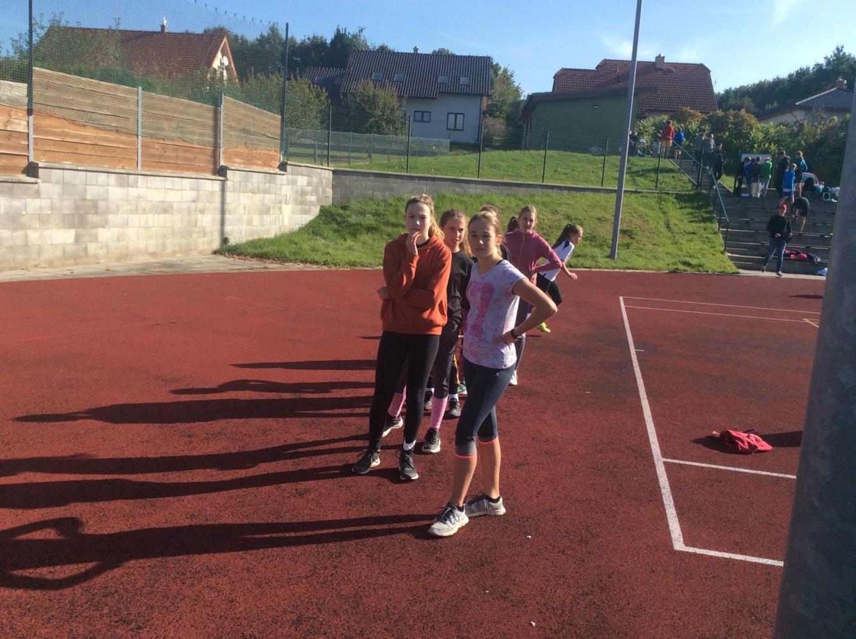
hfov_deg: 56.9
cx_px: 428
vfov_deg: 44.0
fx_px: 790
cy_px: 320
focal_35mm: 32
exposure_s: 1/1003
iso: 32
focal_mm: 3.3
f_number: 2.4
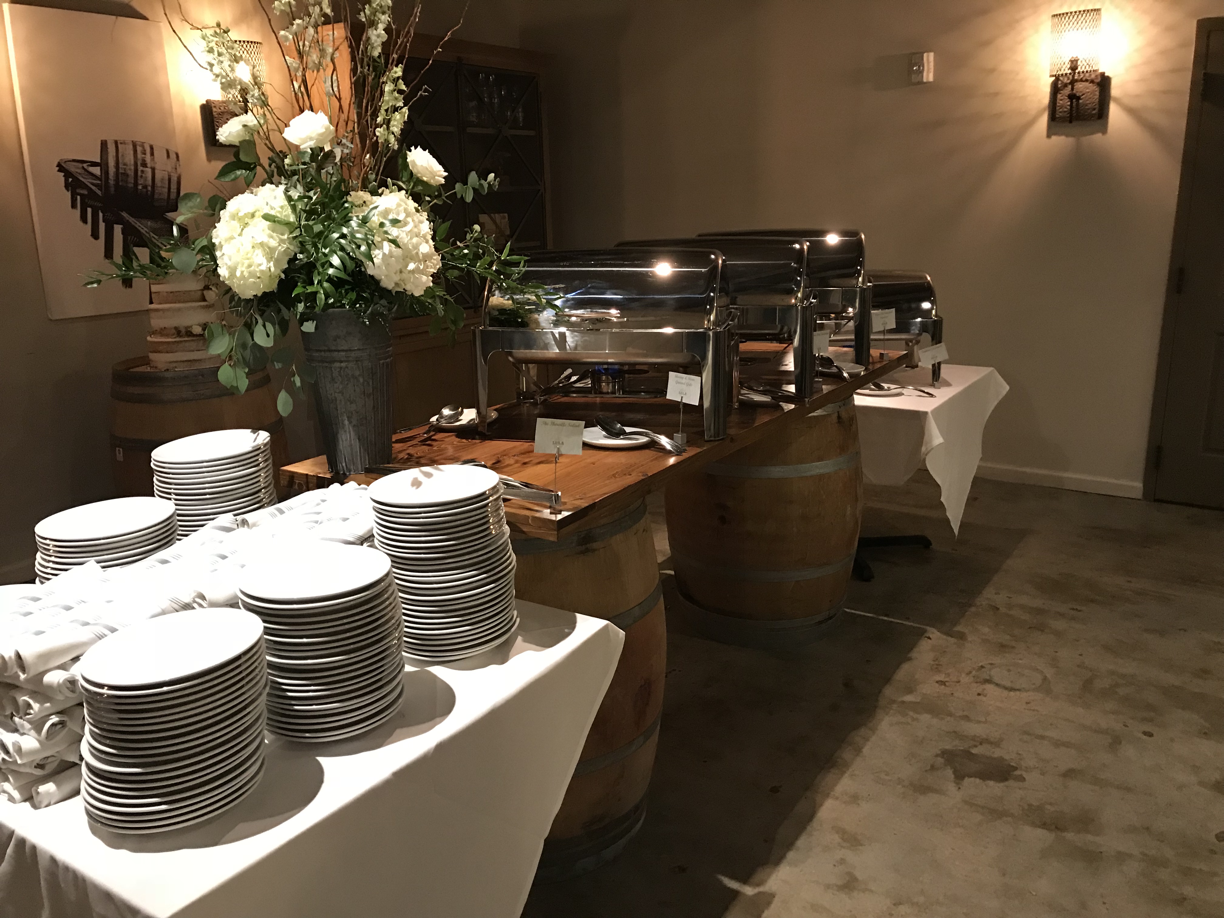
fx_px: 990
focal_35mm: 28
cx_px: 612
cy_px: 459
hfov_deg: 63.4
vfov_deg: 49.7
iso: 100
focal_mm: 3.99
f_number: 1.8
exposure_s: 1/12
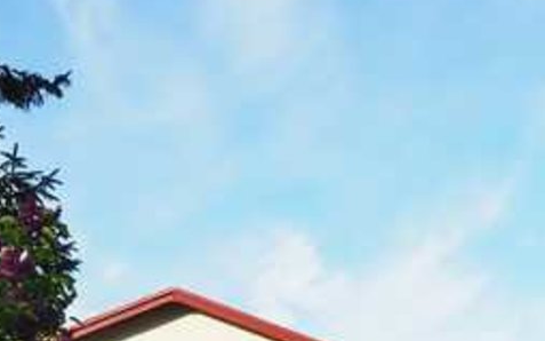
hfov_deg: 29.8
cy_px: 486
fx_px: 950
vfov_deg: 18.4
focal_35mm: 64
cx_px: 550
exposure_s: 1/320
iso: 200
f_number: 6.3
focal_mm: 12
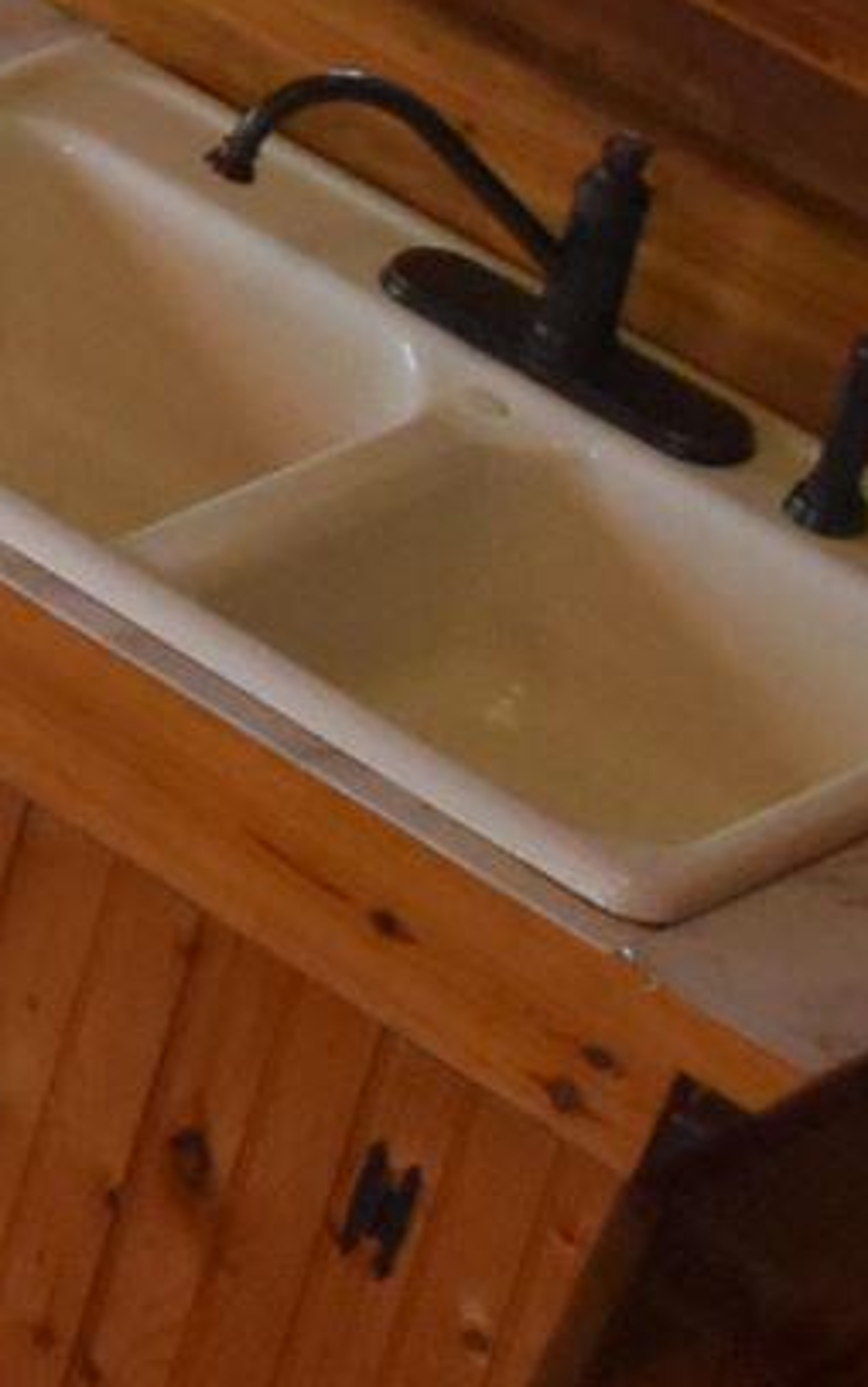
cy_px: -362
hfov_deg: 4.5
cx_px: -3609
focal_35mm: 243
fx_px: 9185
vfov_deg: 8.5
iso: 1250
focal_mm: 21
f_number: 3.8
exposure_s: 1/125
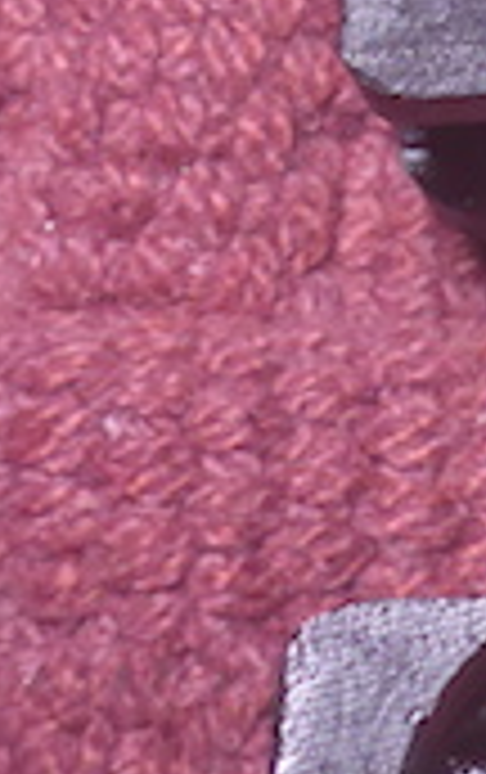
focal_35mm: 184
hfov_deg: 6.4
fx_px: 3886
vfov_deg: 11.1
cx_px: 1557
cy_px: -241
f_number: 3.3
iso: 200
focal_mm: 4.9
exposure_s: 1/60
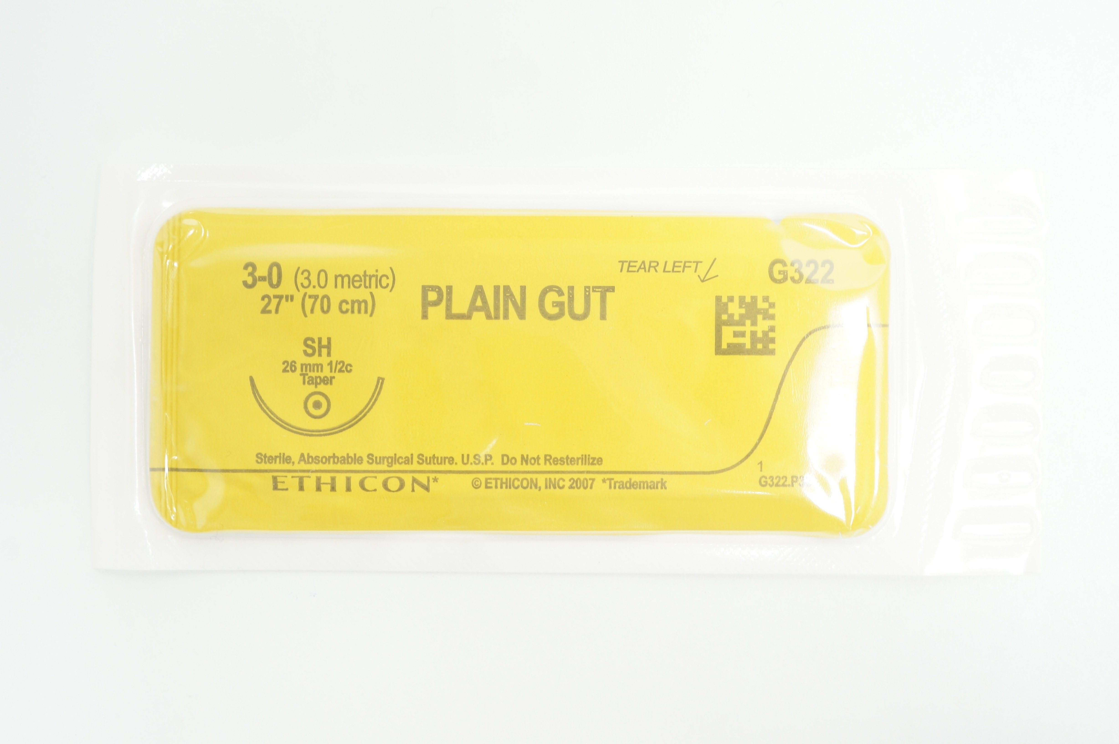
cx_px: 560
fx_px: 1211
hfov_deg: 49.6
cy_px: 372
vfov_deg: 34.1
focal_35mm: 39
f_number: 8
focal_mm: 26
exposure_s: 1/15
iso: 400
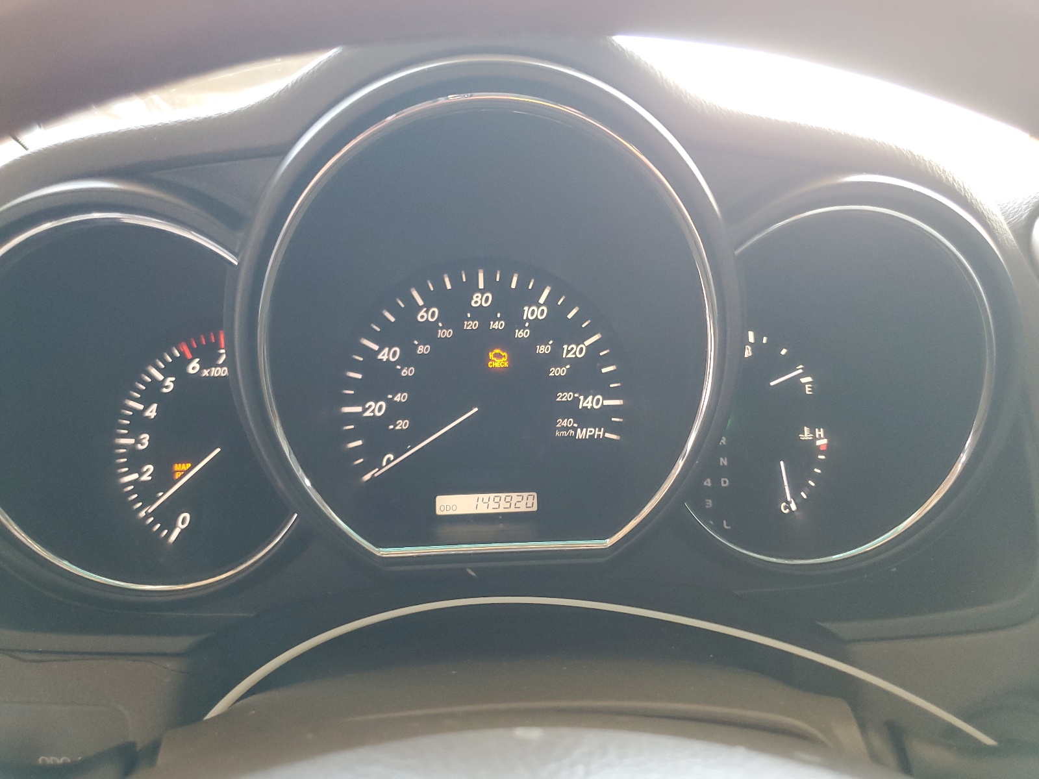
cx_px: 520
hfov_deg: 67.3
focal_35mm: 26
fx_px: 780
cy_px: 390
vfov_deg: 53.1
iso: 191
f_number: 1.5
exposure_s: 1/60.2
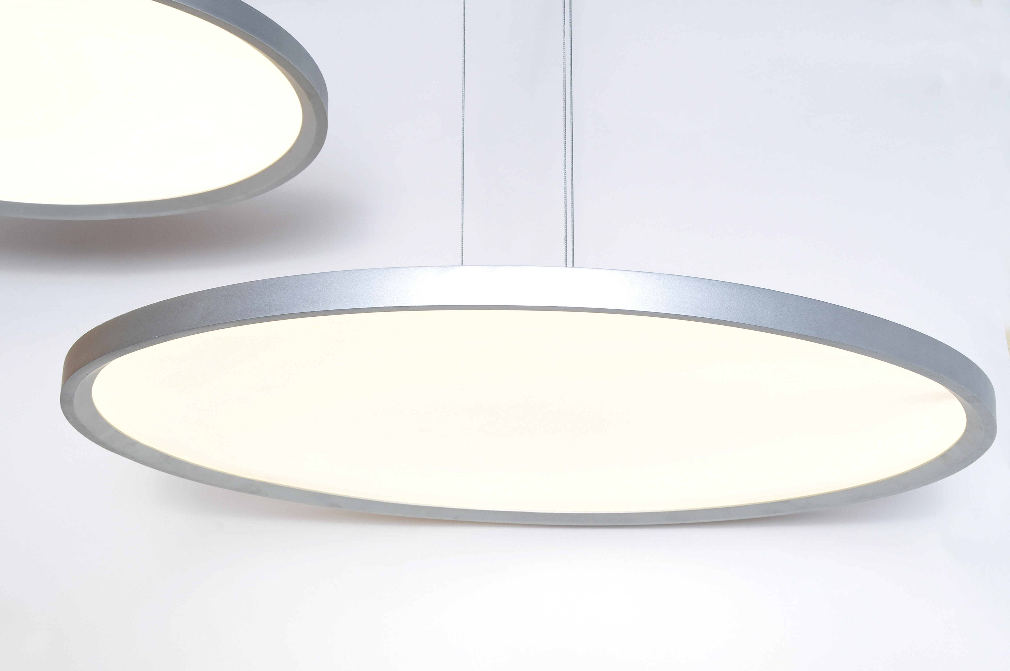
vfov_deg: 28.0
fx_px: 1345
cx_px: 505
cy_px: 336
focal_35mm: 48
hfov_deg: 41.2
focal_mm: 32
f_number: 11
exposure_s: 1/20
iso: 200
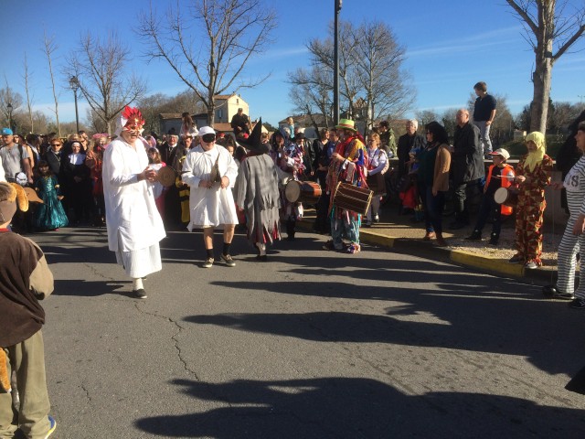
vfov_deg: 48.2
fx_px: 490
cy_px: 220
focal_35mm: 29
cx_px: 292
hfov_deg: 61.7
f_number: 2.2
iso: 32
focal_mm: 4.15
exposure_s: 1/1709
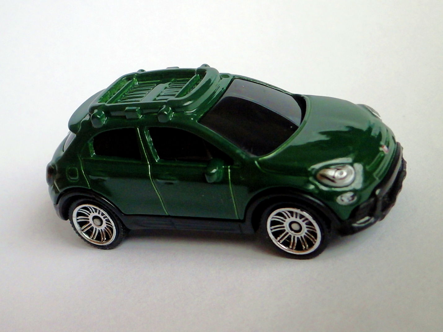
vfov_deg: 30.9
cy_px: 166
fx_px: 602
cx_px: 222
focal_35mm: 47
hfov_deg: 40.4
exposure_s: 1/50
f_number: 3.4
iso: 200
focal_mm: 8.3
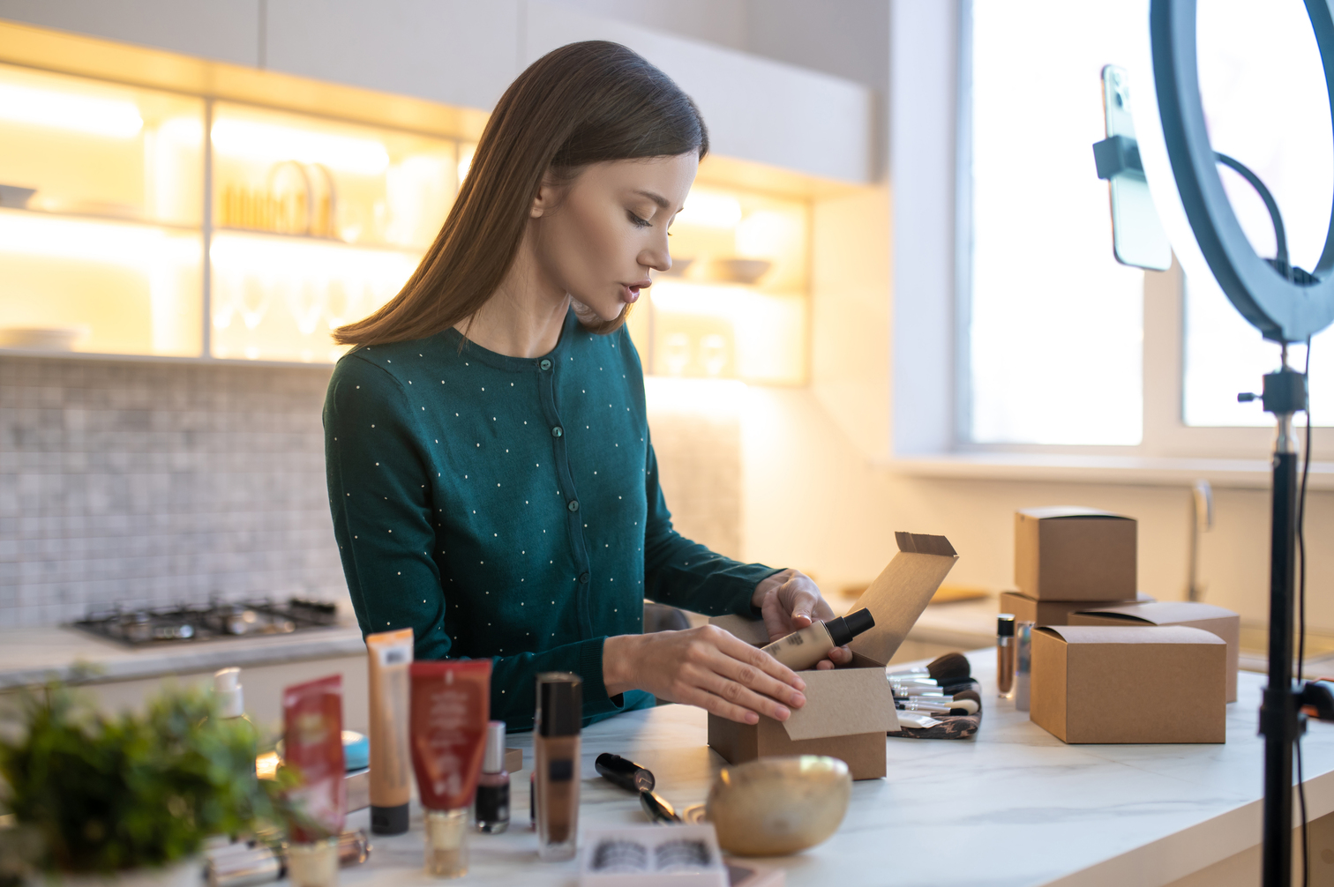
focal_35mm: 35
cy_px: 444
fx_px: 1296
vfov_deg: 37.8
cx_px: 667
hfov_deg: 54.5
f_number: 2.2
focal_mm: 35
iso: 320
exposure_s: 1/250
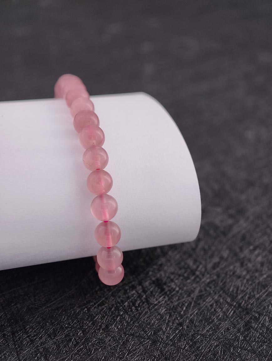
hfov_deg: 17.4
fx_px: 888
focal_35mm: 85
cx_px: 136
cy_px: 180
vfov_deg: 23.0
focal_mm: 22.48
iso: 125
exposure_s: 1/160
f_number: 2.67
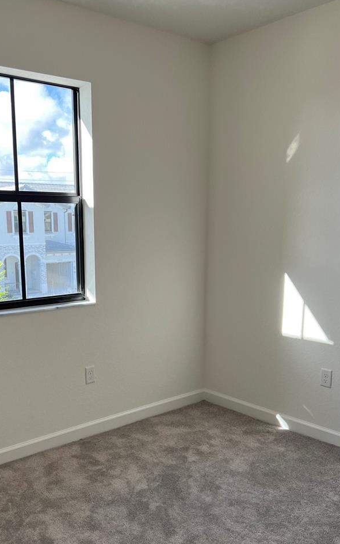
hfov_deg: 36.1
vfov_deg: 55.1
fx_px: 519
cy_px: 314
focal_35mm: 35
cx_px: 128
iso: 40
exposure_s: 1/210
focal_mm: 5.7
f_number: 1.5
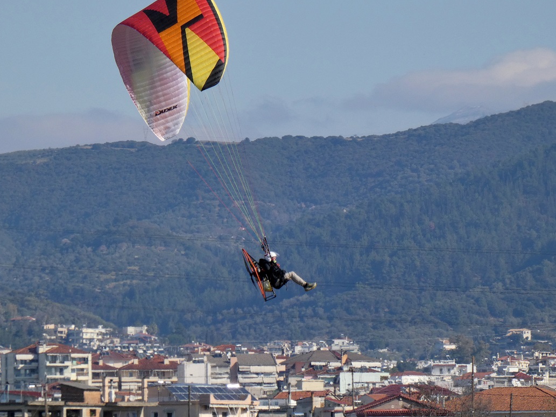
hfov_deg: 5.1
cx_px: 248
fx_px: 6262
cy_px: 217
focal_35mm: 390
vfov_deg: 3.8
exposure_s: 1/640
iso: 100
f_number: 5.6
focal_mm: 58.9
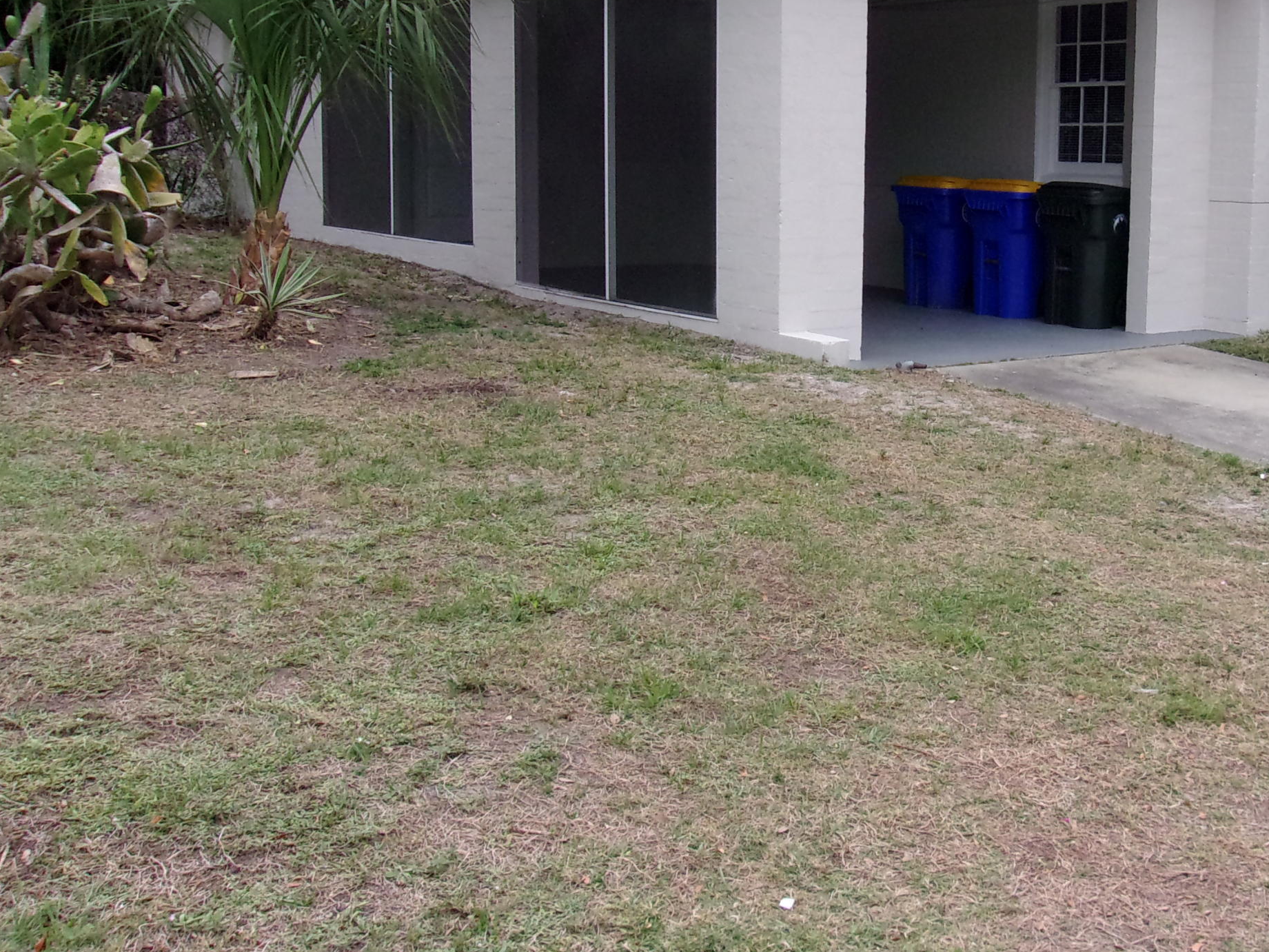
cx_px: 930
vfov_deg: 32.7
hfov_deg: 41.8
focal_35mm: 44
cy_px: 336
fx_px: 1613
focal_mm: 4.9
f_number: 10.4
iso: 200
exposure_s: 1/140
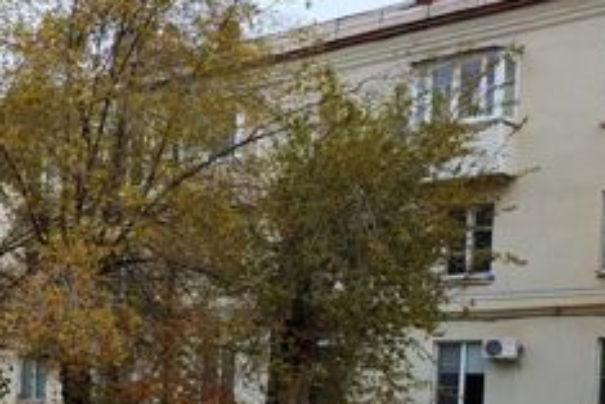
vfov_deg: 19.2
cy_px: 443
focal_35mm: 68
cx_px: -209
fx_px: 1143
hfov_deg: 25.1
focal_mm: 3.94
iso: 160
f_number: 1.9
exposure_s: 1/358
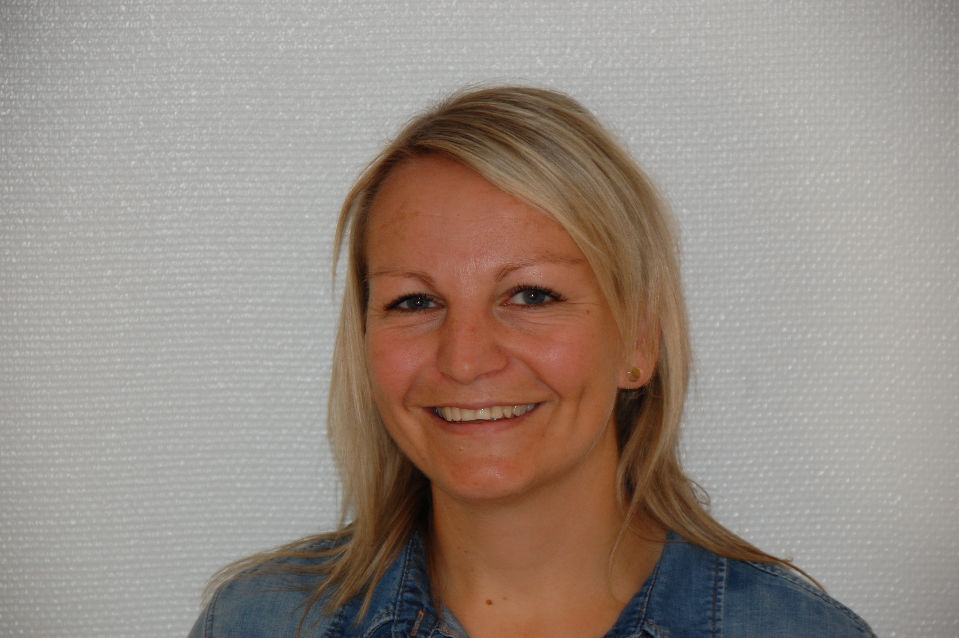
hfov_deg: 10.2
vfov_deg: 6.8
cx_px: 480
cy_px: 319
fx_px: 5390
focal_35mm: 202
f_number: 6
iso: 400
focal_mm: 135
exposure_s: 1/60
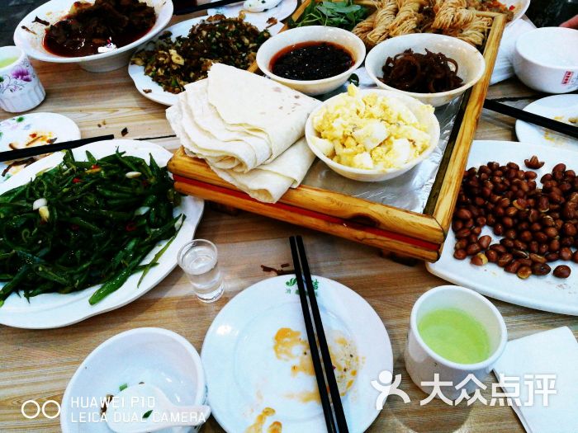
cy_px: 216
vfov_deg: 51.4
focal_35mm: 27
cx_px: 289
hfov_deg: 65.3
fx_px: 451
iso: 500
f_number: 2.2
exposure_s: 1/20
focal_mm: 3.95
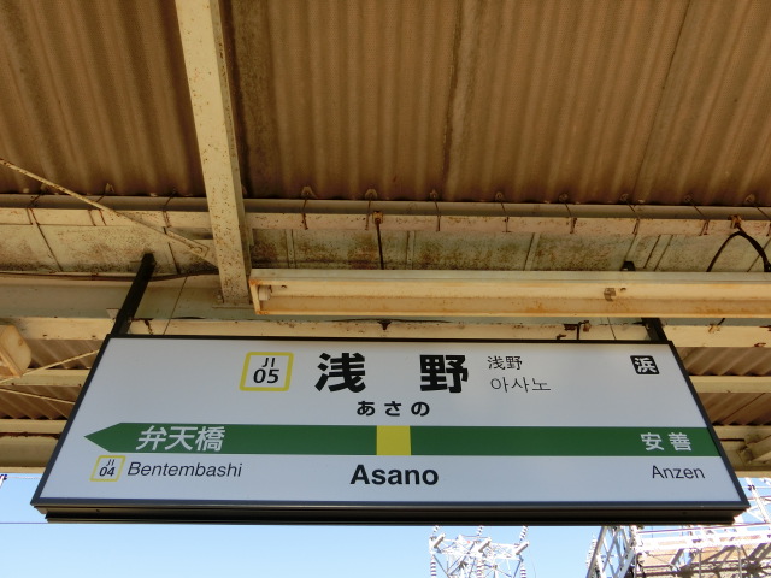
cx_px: 386
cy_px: 289
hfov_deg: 69.4
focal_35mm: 25
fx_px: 557
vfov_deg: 54.9
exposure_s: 1/400
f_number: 3.5
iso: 80
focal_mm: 4.5
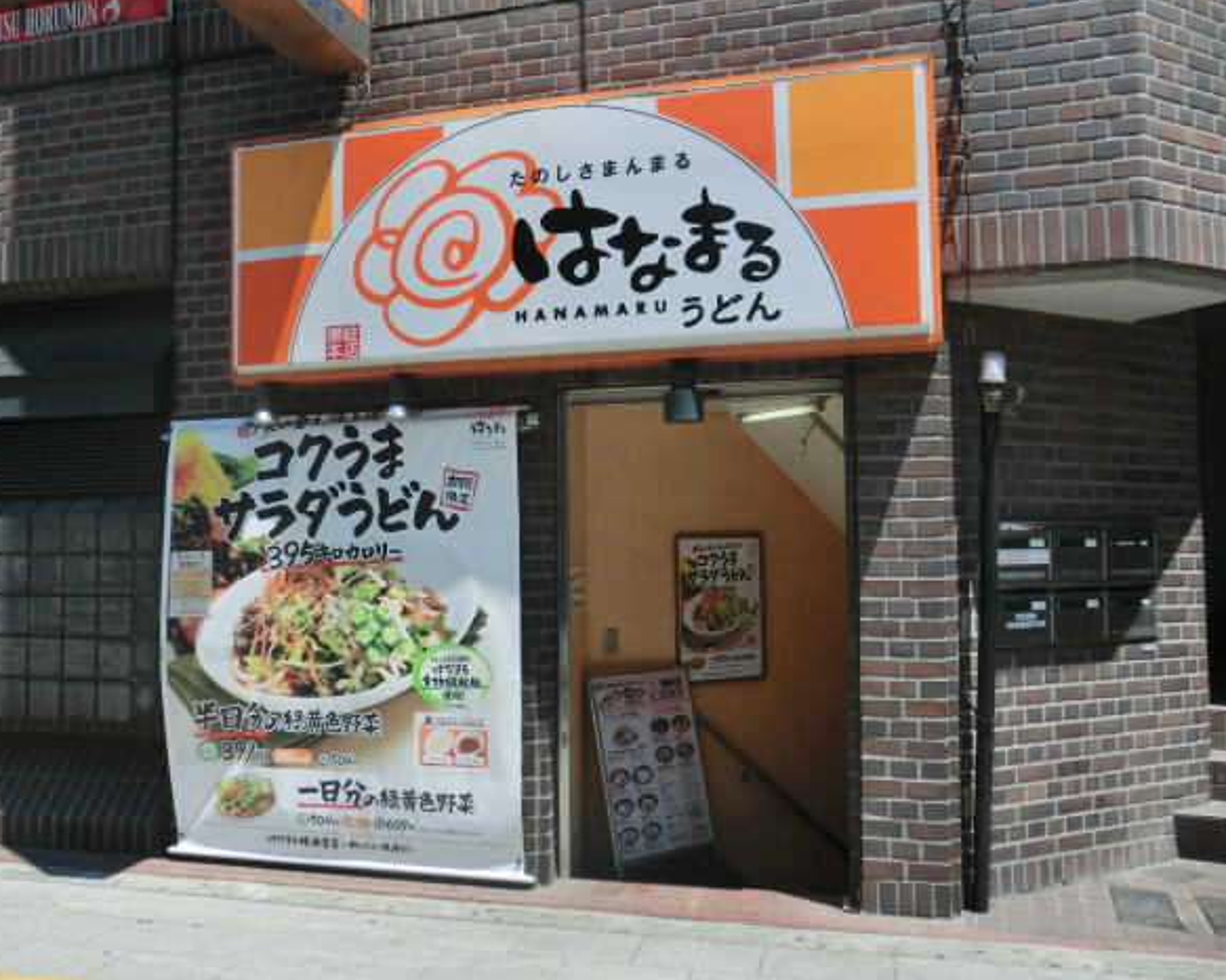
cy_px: 479
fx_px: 1088
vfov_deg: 48.5
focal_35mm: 30
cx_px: 591
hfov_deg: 58.8
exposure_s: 1/160
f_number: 8.8
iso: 100
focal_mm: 5
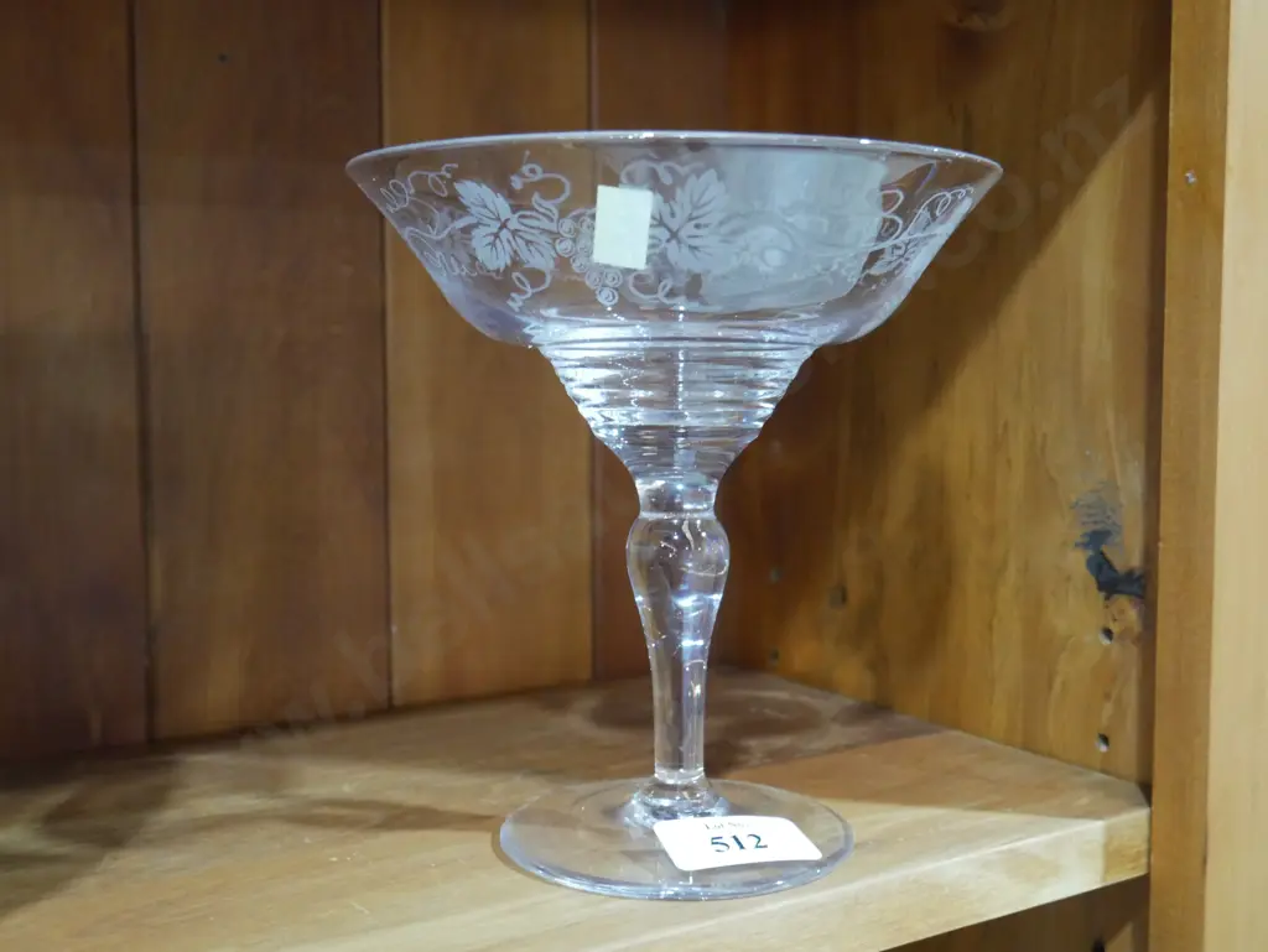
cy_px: 476
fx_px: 1539
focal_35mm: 42
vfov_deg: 34.4
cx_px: 634
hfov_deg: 44.8
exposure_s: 1/60
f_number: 4.6
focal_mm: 21
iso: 3200
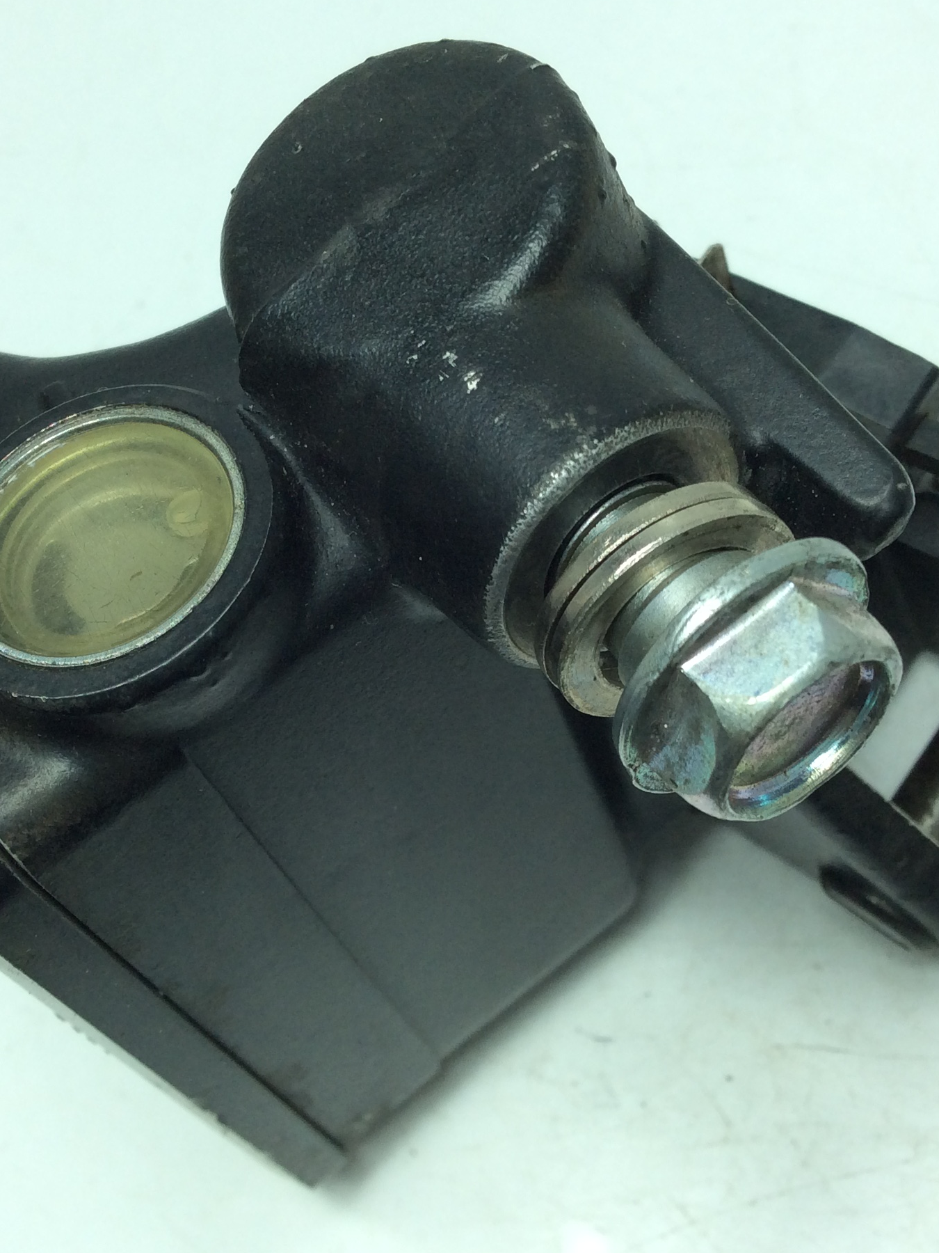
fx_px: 1664
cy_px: 586
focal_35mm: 46
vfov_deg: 41.2
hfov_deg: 31.5
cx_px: 411
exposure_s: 1/293
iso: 32
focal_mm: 3.3
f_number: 2.4
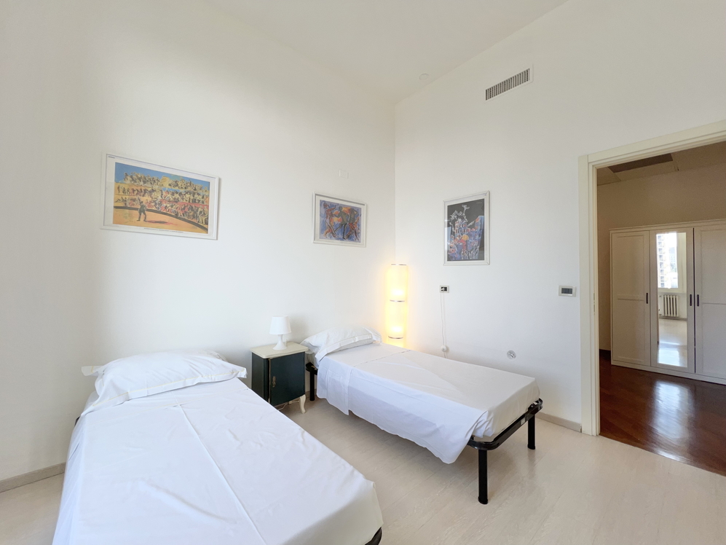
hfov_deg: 106.2
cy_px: 272
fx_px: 273
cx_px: 363
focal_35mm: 13
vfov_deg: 89.9
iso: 25
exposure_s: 1/135
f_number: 1.8
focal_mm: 1.57
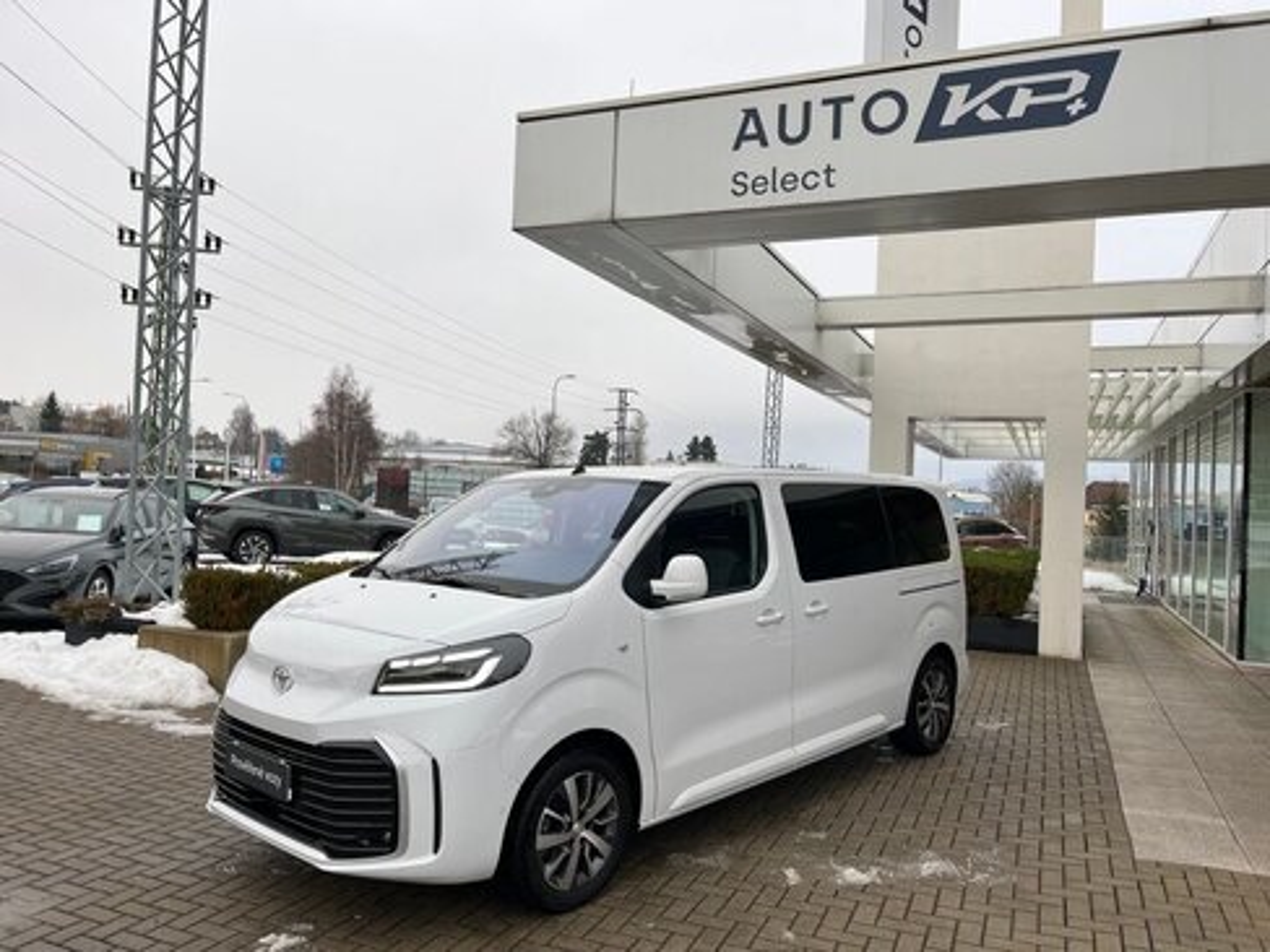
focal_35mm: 26
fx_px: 954
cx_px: 635
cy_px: 476
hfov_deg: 67.3
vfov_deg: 53.1
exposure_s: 1/160
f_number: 1.6
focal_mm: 5.1
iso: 40
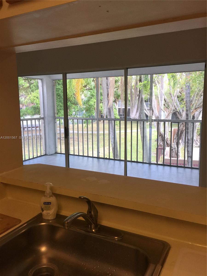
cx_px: 104
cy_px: 138
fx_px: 231
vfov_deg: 61.7
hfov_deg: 48.2
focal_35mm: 29
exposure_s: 1/40
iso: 32
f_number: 2.2
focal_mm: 4.15
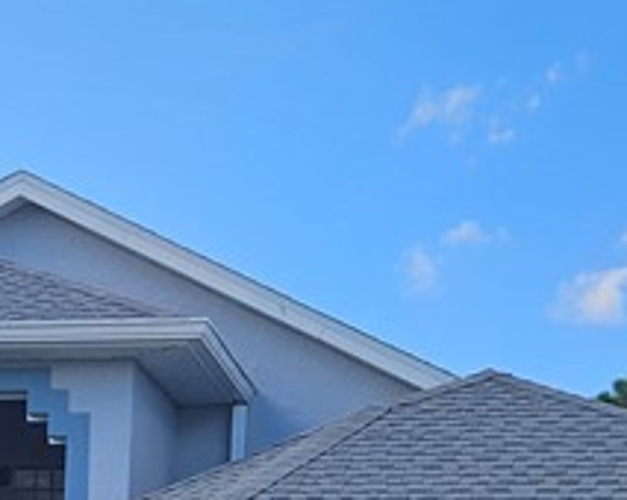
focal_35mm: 108
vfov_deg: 13.5
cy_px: 741
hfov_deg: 17.4
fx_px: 2002
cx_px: 18
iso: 25
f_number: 1.8
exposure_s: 1/1465
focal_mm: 5.4
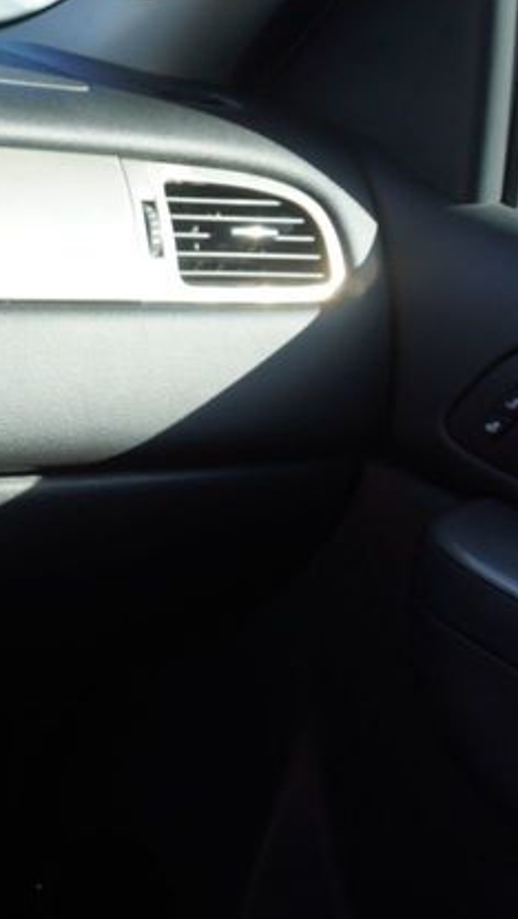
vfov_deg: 33.8
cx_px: -613
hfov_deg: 14.7
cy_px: 450
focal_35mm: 62
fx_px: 1511
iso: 100
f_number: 5.6
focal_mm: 16
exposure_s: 1/125
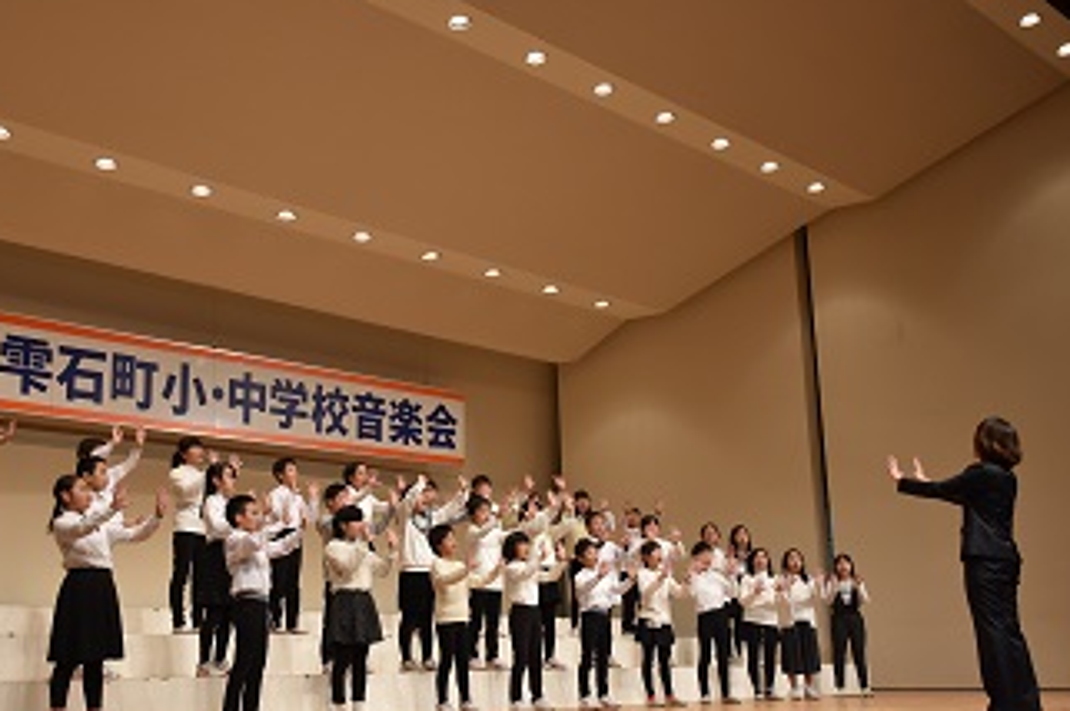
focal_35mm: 41
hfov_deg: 47.1
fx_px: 1217
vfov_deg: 32.5
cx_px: 415
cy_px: 419
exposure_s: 1/80
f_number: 4.5
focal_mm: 22
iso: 640
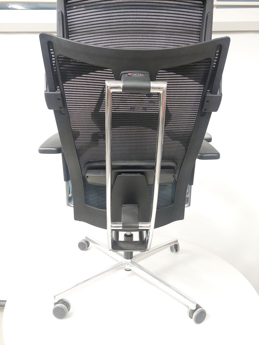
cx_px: 130
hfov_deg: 54.9
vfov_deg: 69.4
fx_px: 249
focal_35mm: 25
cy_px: 172
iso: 500
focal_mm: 5.23
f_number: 1.8
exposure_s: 1/33.3
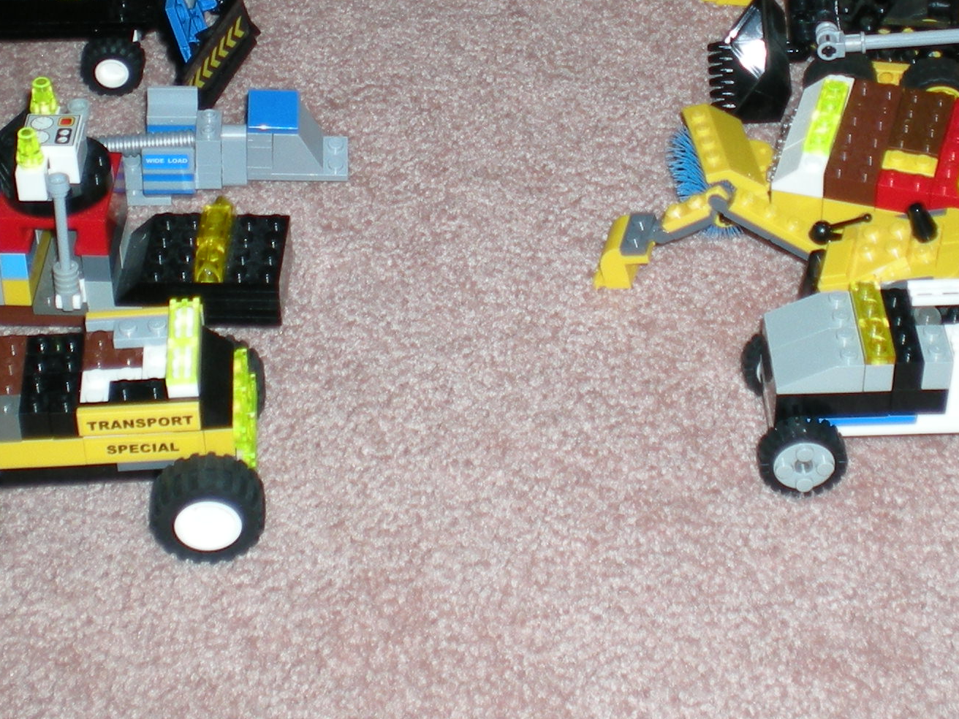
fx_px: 2466
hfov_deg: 22.0
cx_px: 575
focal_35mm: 89
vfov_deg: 16.4
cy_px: 60
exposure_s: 1/60
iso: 64
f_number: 3.1
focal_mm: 6.3
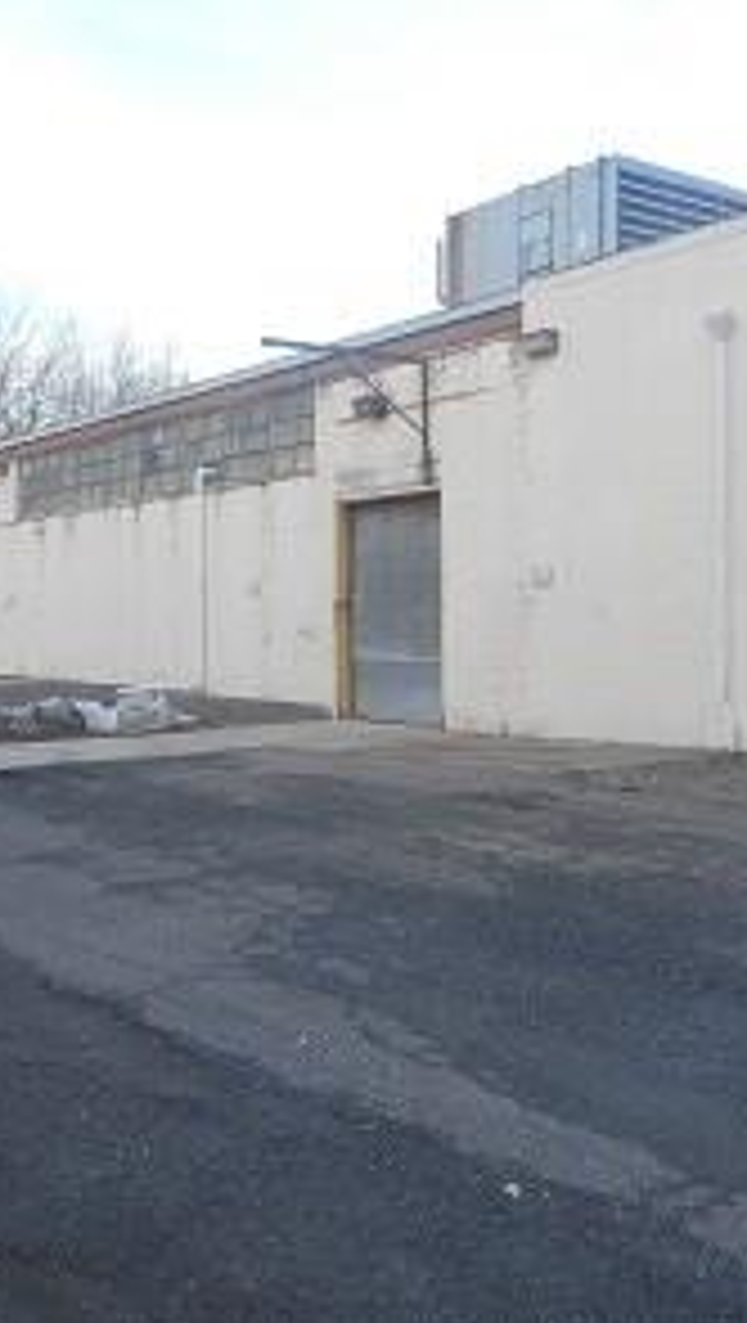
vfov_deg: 54.0
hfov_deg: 32.0
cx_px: 441
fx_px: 1299
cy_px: 657
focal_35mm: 37
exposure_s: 1/40
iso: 80
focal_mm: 4.5
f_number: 3.7
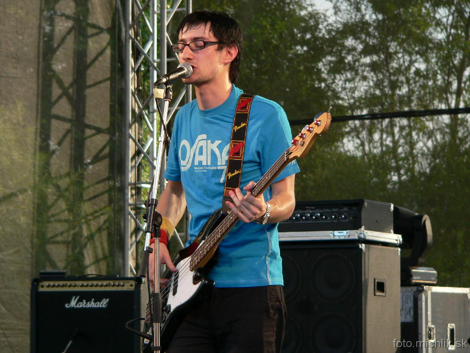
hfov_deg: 11.8
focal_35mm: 167
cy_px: 176
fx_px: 2267
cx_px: 235
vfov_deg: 8.9
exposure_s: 1/250
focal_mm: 27.9
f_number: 2.8
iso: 100
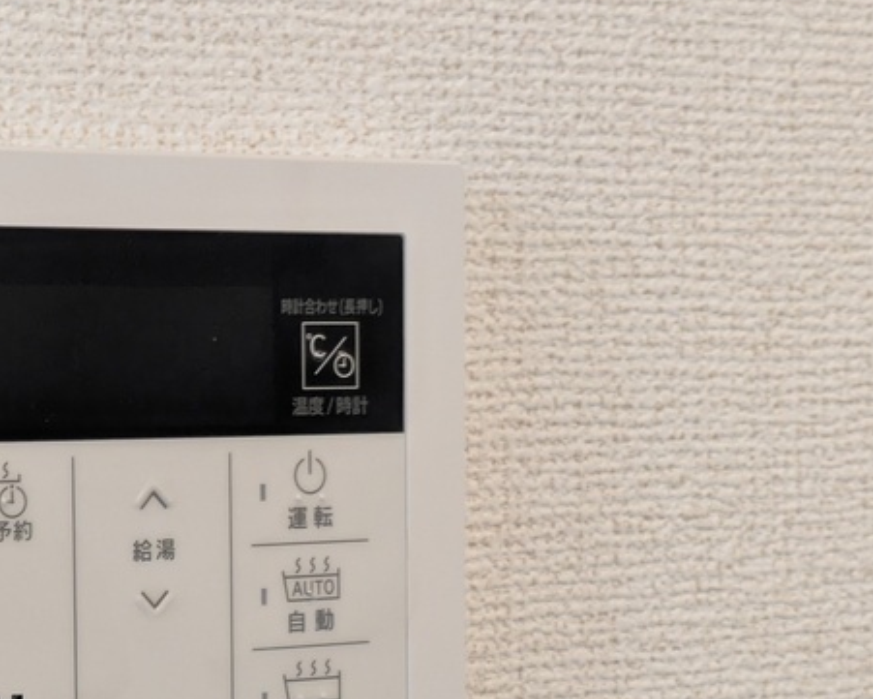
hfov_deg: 17.9
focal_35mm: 106
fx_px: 2739
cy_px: 573
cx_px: 120
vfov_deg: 14.4
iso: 156
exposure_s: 1/40
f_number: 1.89
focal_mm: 5.43
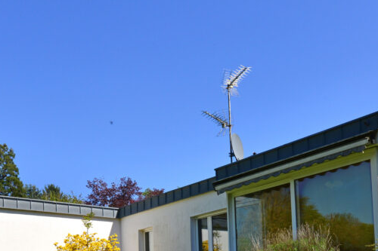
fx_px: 430
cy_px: 238
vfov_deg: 30.8
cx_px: 262
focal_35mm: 41
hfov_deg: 46.4
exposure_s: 1/400
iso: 200
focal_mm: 20
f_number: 10
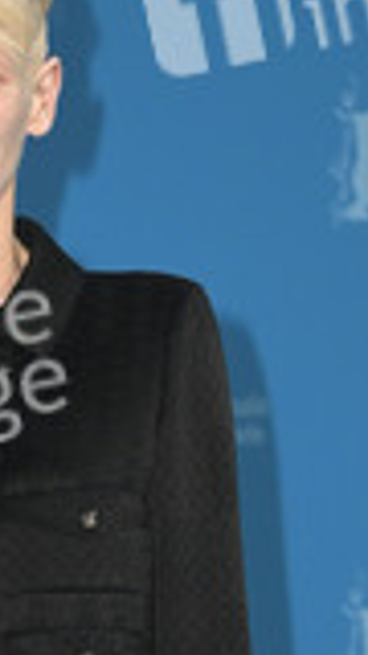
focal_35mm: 183
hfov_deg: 6.6
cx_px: -25
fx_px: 3175
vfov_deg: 11.7
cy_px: 594
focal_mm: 70
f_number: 4
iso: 1250
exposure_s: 1/1000
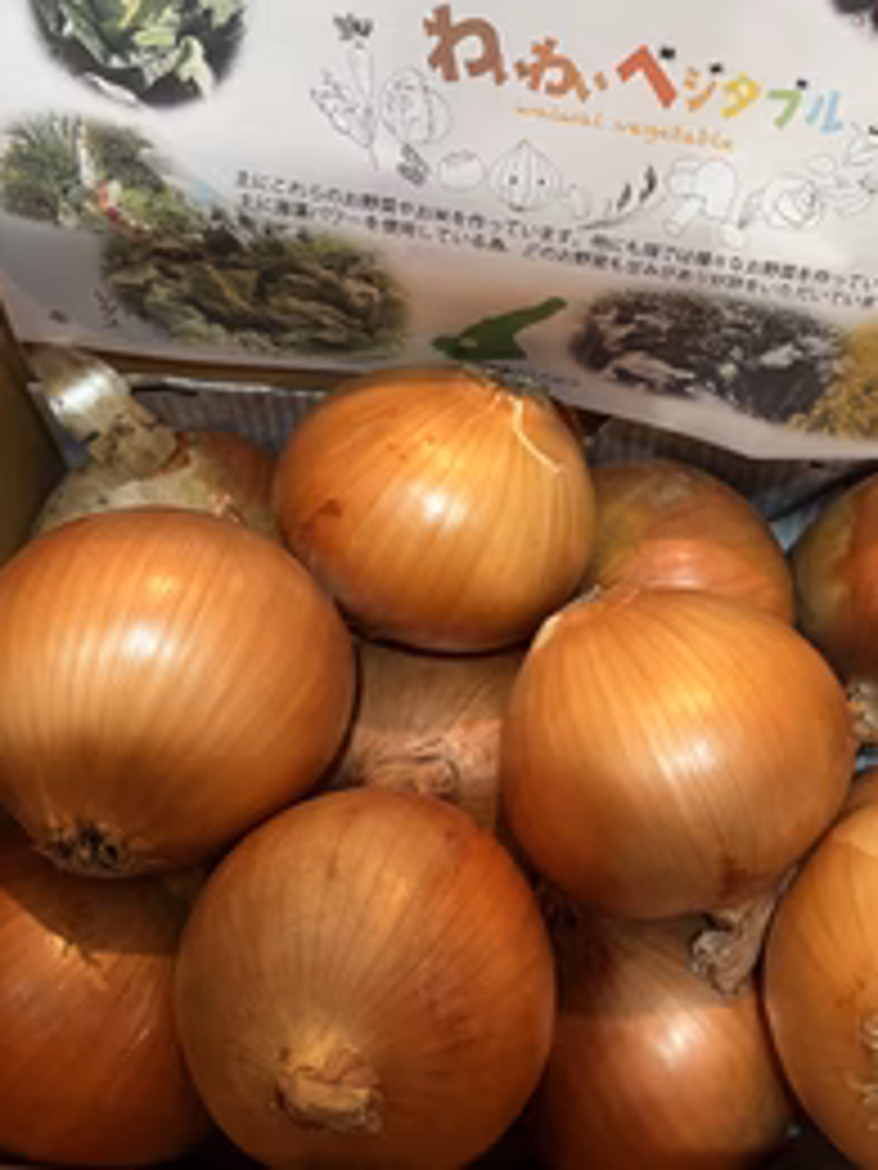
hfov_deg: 35.6
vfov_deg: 46.3
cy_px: 432
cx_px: 594
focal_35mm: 40
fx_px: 1353
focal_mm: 5.96
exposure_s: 1/50
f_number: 1.6
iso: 400
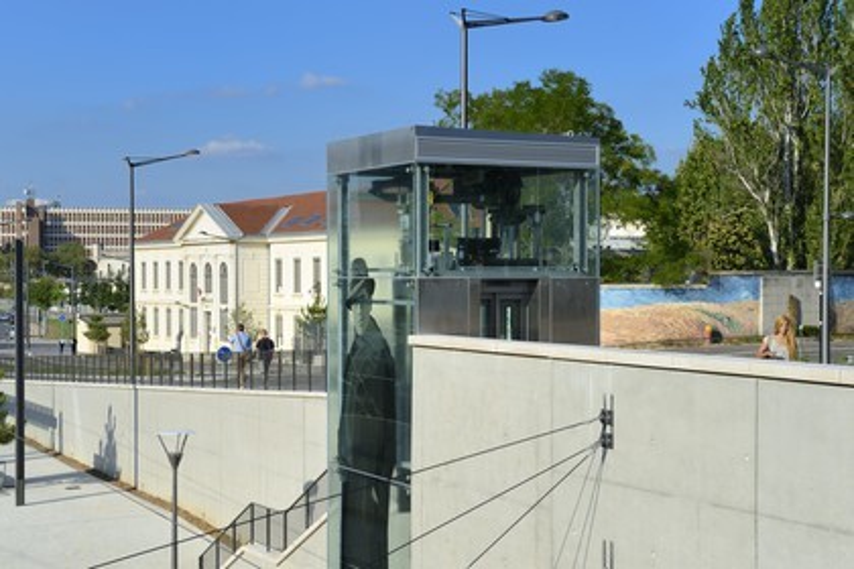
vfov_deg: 23.4
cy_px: 284
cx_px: 427
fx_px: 1376
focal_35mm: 58
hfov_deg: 34.5
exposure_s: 1/200
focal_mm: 58
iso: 100
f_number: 10
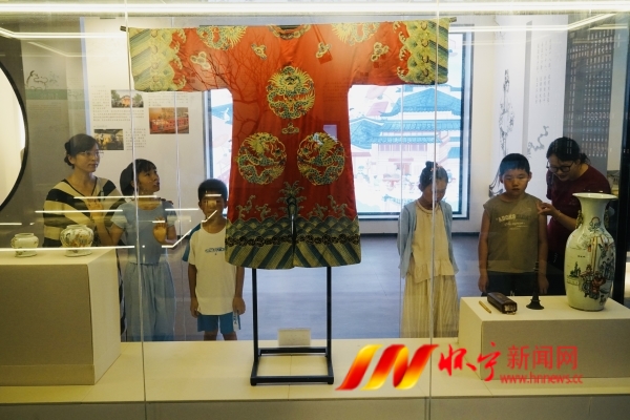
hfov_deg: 57.2
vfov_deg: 40.0
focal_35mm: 33
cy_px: 210
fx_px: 577
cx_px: 315
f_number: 6.3
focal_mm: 33
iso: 3200
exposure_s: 1/160
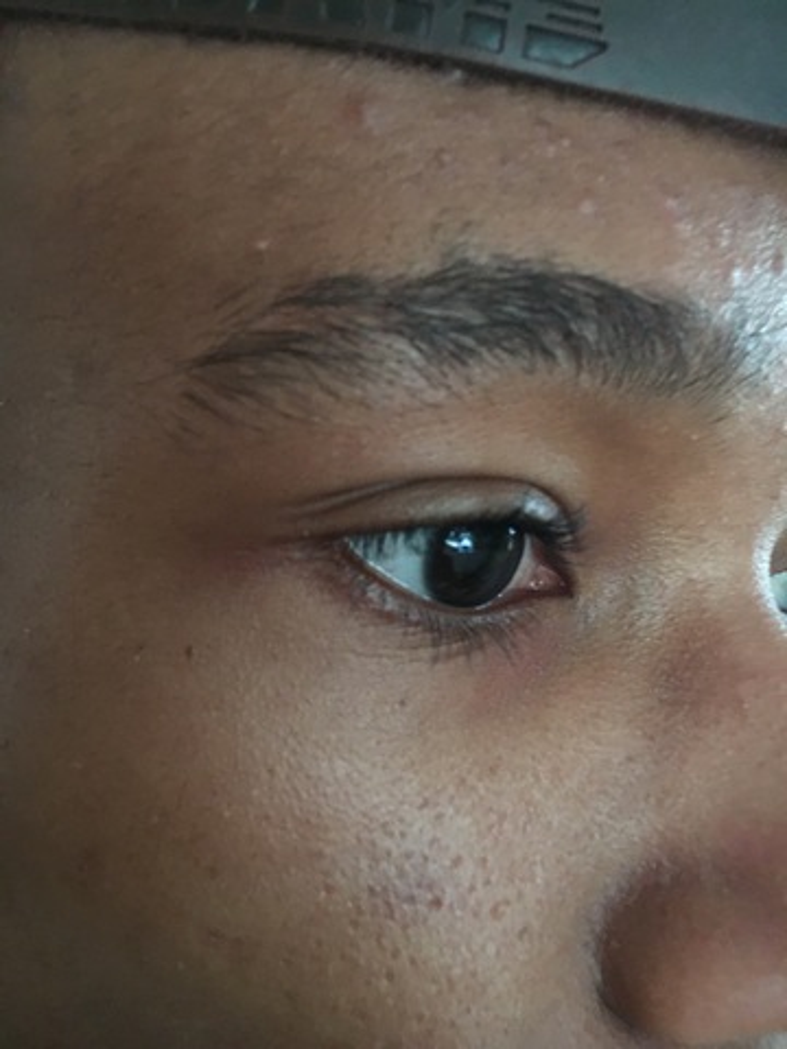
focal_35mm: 29
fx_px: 879
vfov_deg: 61.7
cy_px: 524
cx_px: 394
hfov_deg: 48.2
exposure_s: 1/15
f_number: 2.2
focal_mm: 4.15
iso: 400
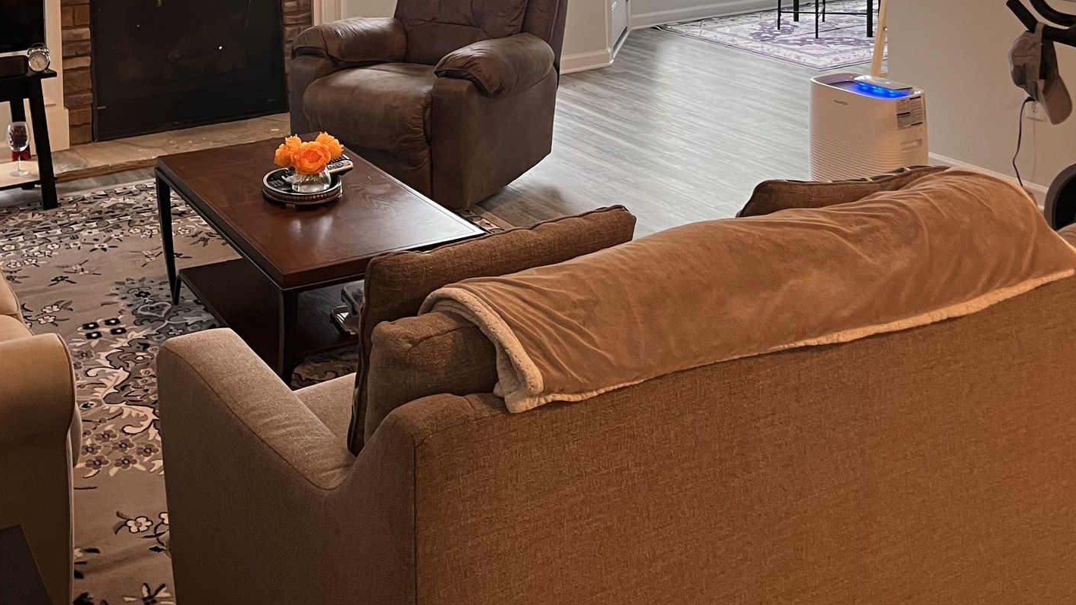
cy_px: -169
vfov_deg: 23.2
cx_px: 432
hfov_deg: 44.4
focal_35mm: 46
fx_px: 1312
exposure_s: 1/60
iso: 200
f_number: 1.6
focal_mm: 5.1
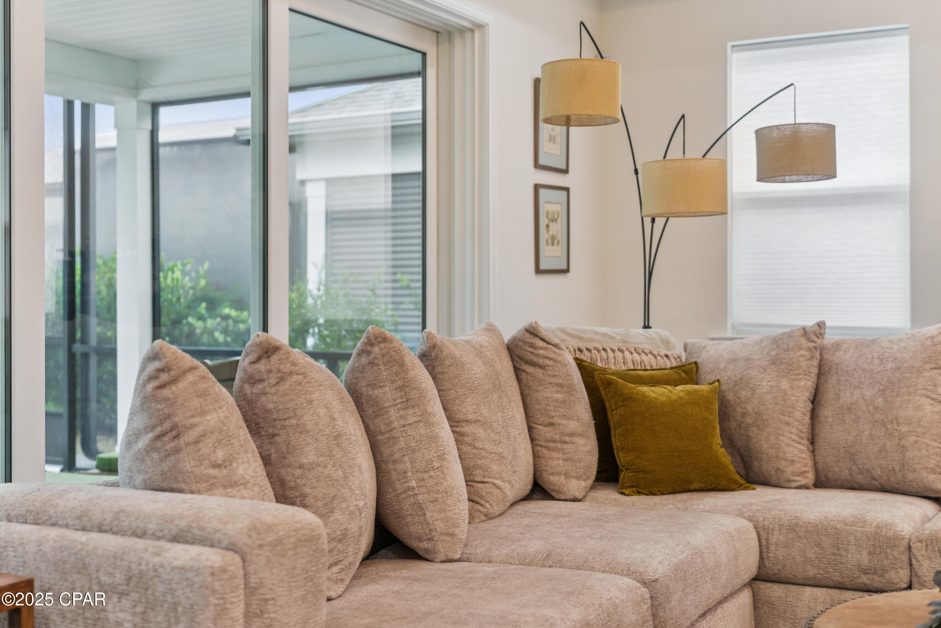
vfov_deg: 31.9
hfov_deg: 46.4
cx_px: 470
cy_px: 314
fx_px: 1098
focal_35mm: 42
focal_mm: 42
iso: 200
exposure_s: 1/100
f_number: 2.8
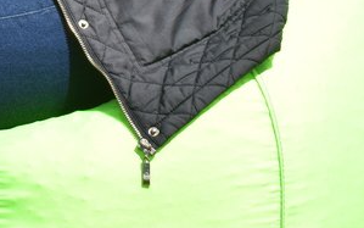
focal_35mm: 178
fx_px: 1767
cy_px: -229
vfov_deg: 7.1
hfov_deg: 10.9
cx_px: -306
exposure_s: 1/500
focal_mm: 29
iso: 200
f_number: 8
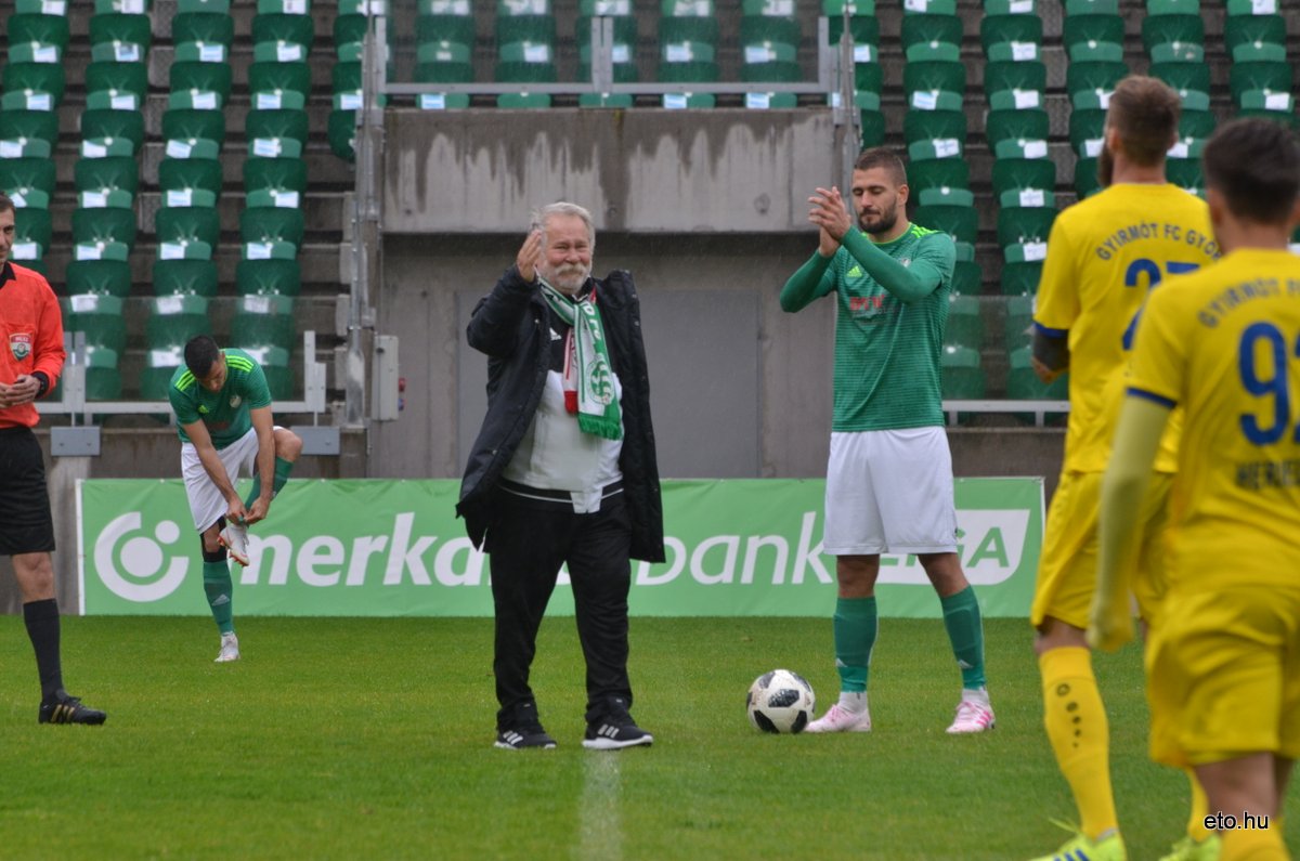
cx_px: 650
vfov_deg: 3.8
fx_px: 12974
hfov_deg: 5.7
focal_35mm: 360
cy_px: 430
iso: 500
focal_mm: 240
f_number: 7.1
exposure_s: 1/250
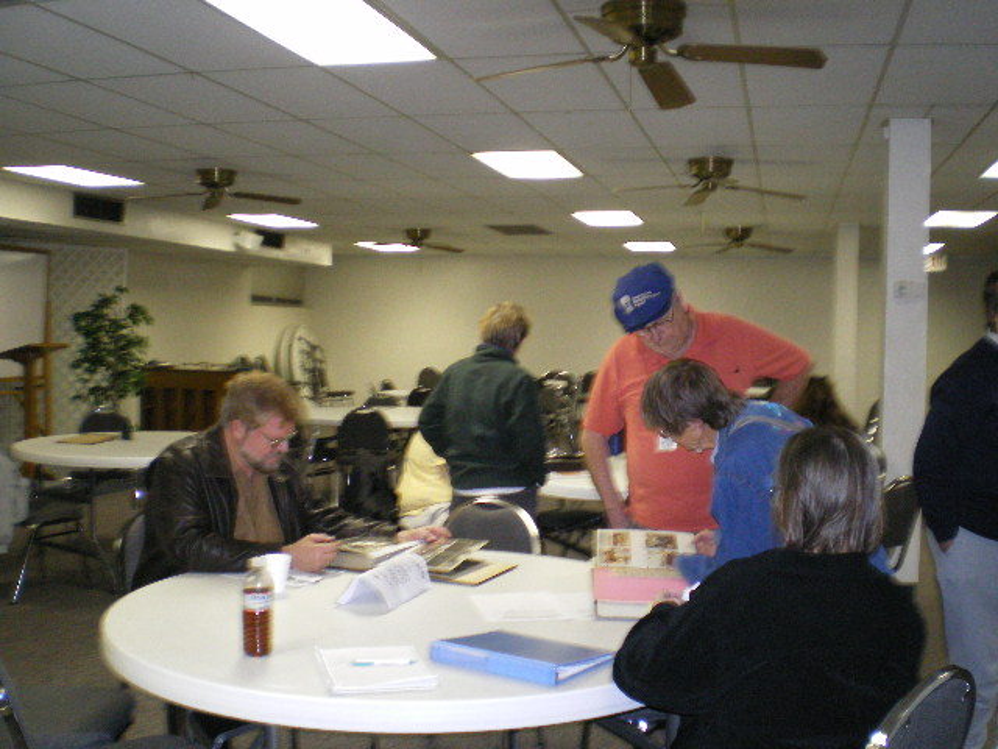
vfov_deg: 37.7
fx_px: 1096
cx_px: 499
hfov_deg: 49.0
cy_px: 374
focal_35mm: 38
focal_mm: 6.3
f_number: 3.1
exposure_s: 1/30
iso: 400
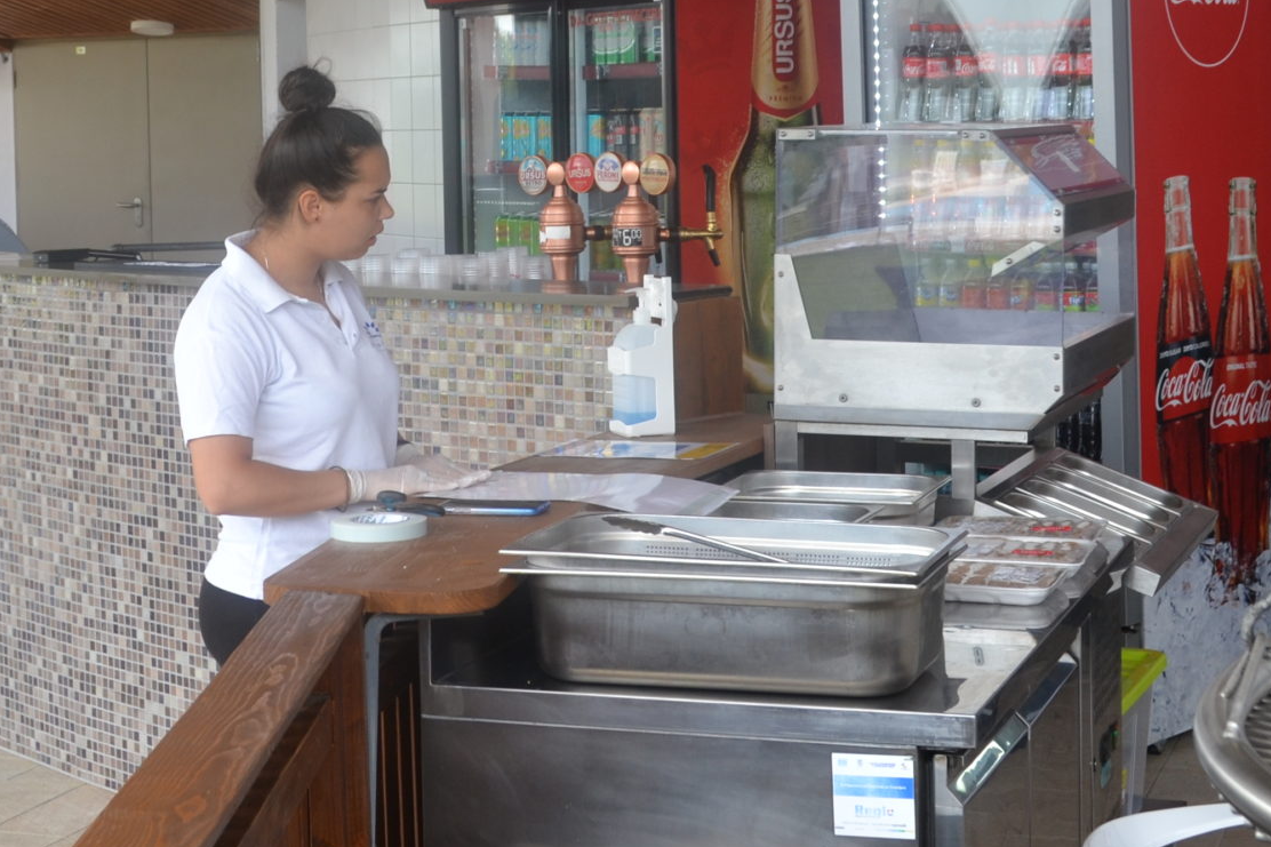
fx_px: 2683
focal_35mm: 76
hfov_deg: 26.6
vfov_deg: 17.8
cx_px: 544
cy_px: 210
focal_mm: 22
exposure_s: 1/125
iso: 200
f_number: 5.6
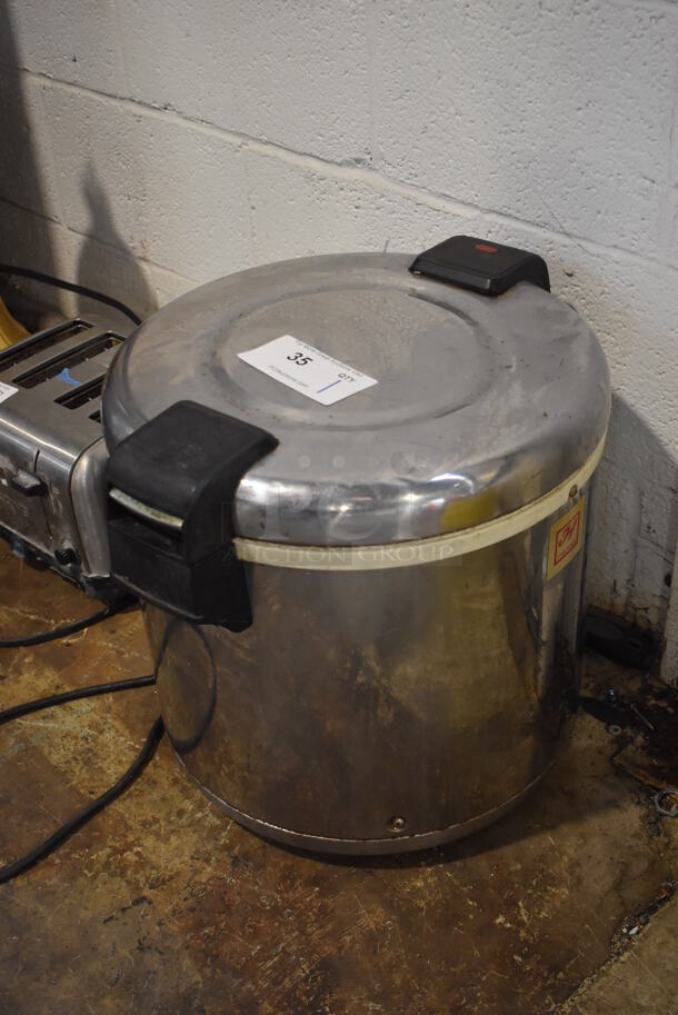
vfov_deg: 44.9
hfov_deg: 30.9
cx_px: 339
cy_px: 508
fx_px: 1227
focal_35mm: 44
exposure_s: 1/125
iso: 1600
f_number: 4.2
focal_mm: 29
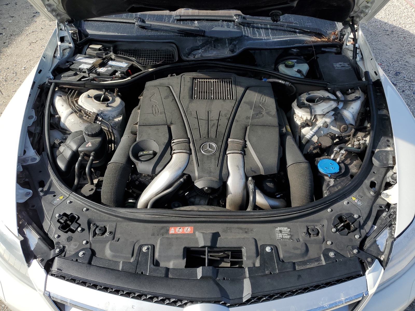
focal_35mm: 26
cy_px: 156
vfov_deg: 53.1
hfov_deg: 67.3
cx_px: 208
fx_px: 312
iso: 50
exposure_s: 1/2000
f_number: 1.5
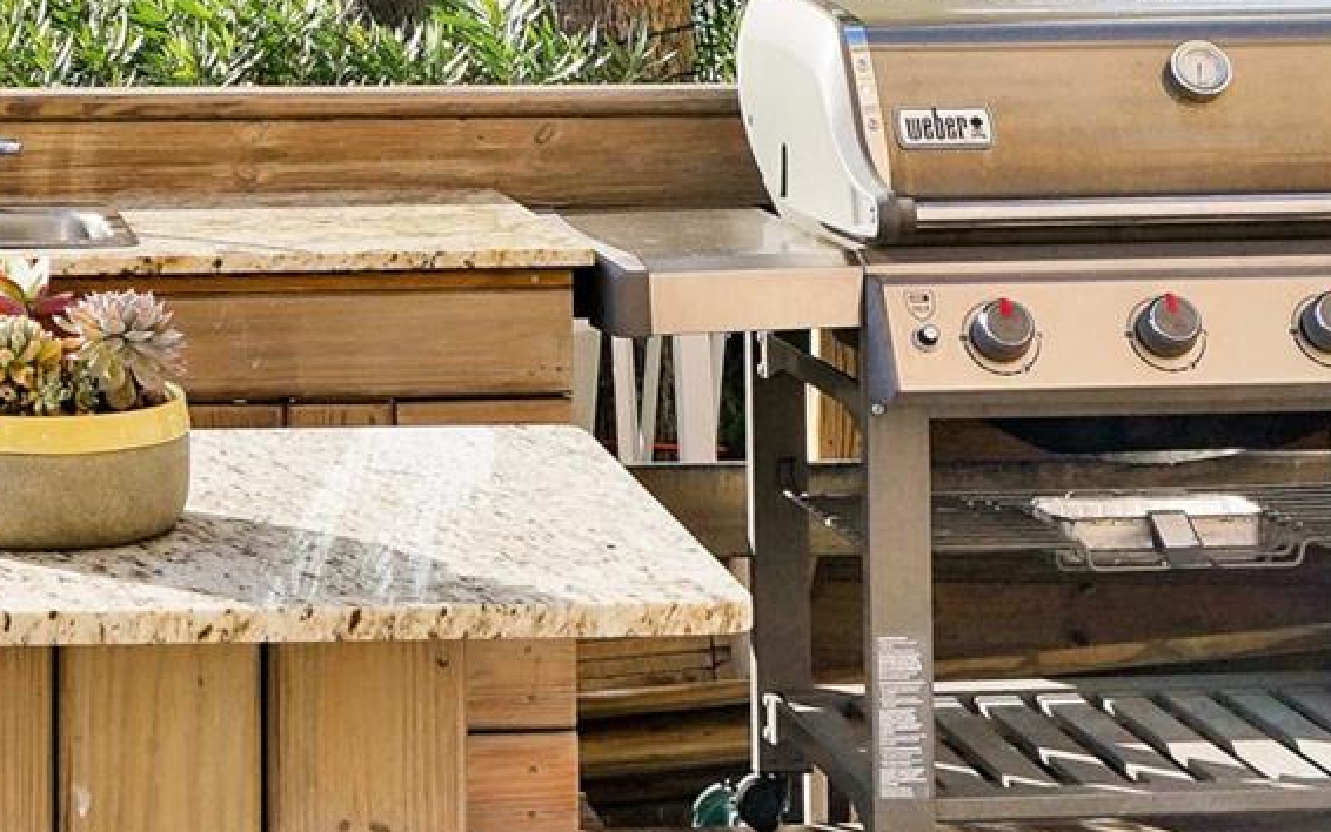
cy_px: -306
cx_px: 42
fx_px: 3556
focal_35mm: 98
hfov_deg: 20.6
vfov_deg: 12.8
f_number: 18
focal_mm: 34
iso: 500
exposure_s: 1/200
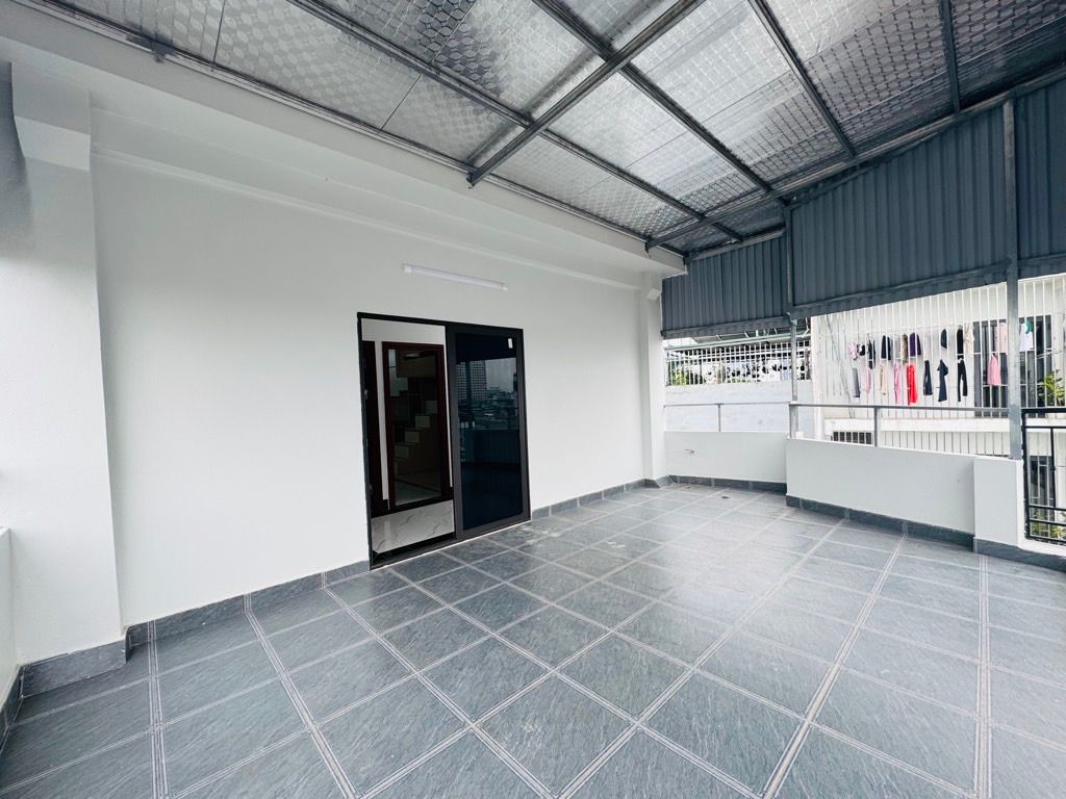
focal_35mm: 14
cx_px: 533
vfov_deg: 85.7
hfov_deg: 102.1
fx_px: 431
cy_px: 400
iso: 40
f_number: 2.2
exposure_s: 1/204
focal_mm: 2.22
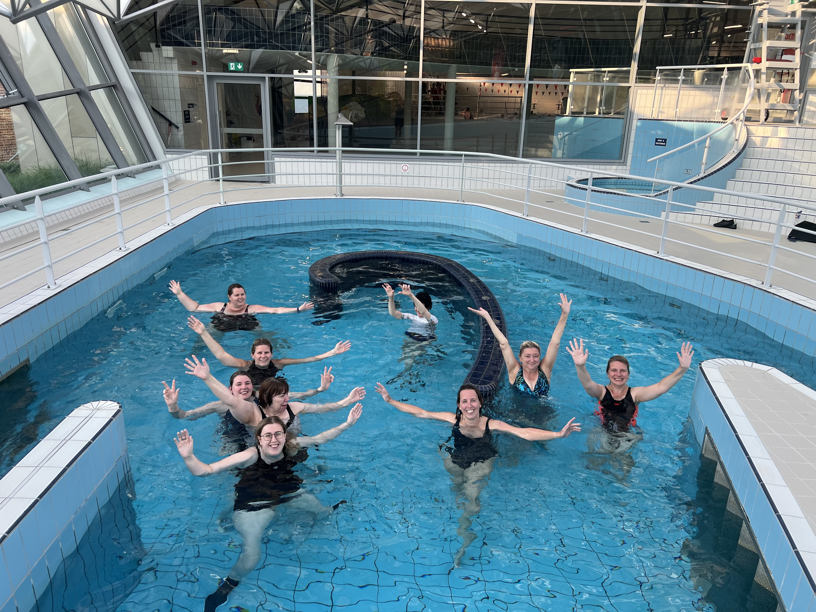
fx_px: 613
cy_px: 306
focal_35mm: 26
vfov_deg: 53.1
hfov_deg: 67.3
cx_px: 408
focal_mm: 5.7
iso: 40
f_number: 1.5
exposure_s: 1/282
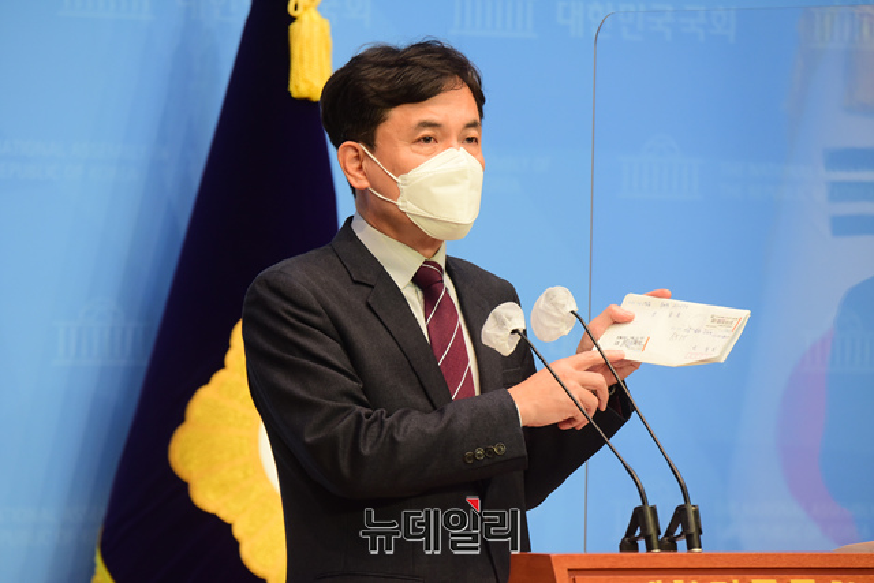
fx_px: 8013
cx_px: 437
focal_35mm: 330
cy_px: 292
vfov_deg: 4.2
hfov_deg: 6.2
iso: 2000
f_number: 7.1
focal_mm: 330
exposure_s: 1/250
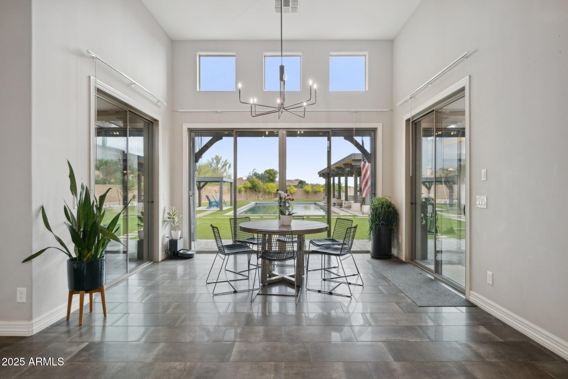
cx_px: 284
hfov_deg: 85.4
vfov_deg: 63.2
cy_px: 190
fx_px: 308
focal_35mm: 20
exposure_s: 1/13
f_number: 8
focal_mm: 19.5
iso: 320
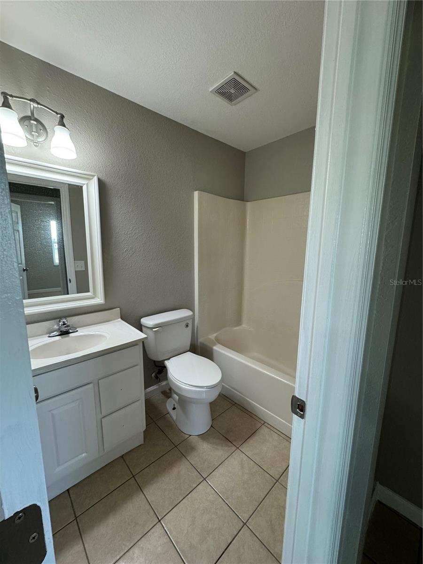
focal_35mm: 14
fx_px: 228
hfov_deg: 85.7
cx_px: 212
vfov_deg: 102.1
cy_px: 282
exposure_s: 1/99
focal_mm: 2.22
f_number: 2.2
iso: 250
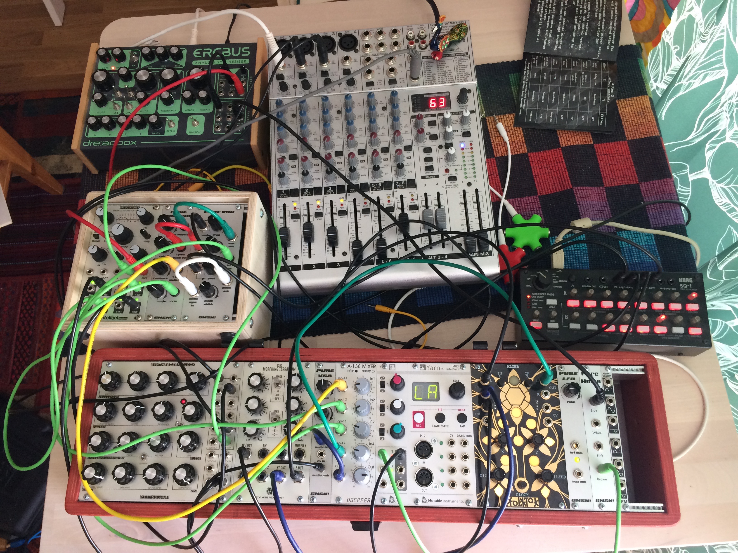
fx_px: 618
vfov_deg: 48.2
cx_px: 369
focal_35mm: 29
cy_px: 276
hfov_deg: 61.7
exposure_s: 1/33
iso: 64
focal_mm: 4.15
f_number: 2.2
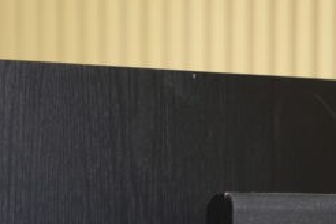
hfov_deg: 12.4
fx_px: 1549
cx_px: 171
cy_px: 348
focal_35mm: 166
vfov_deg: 8.1
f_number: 2.8
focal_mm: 34
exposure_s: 1/15
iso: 200
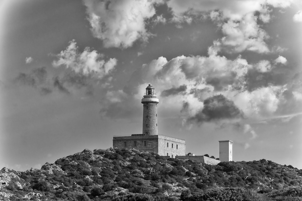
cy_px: 100
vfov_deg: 13.0
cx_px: 151
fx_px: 881
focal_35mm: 105
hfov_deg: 19.5
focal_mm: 70
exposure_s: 1/2000
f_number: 2.8
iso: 100
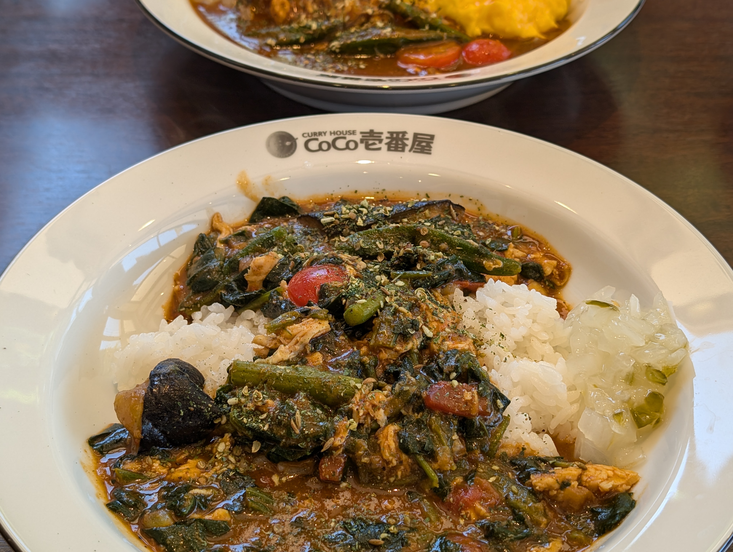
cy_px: 276
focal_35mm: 49
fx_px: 1039
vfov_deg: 29.7
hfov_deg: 38.9
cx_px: 366
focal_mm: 6.9
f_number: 1.68
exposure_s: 1/48.5
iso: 20
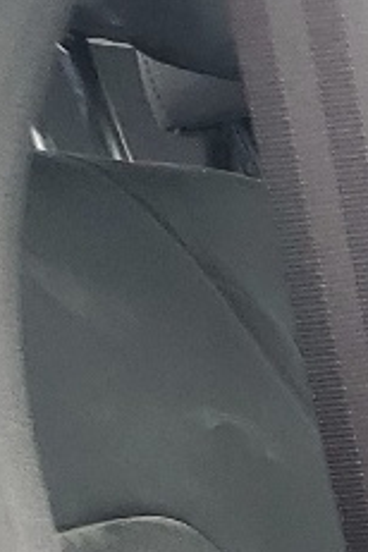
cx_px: 1572
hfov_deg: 6.0
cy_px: 884
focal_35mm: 187
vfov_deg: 10.5
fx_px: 2867
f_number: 1.5
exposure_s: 1/263
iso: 50
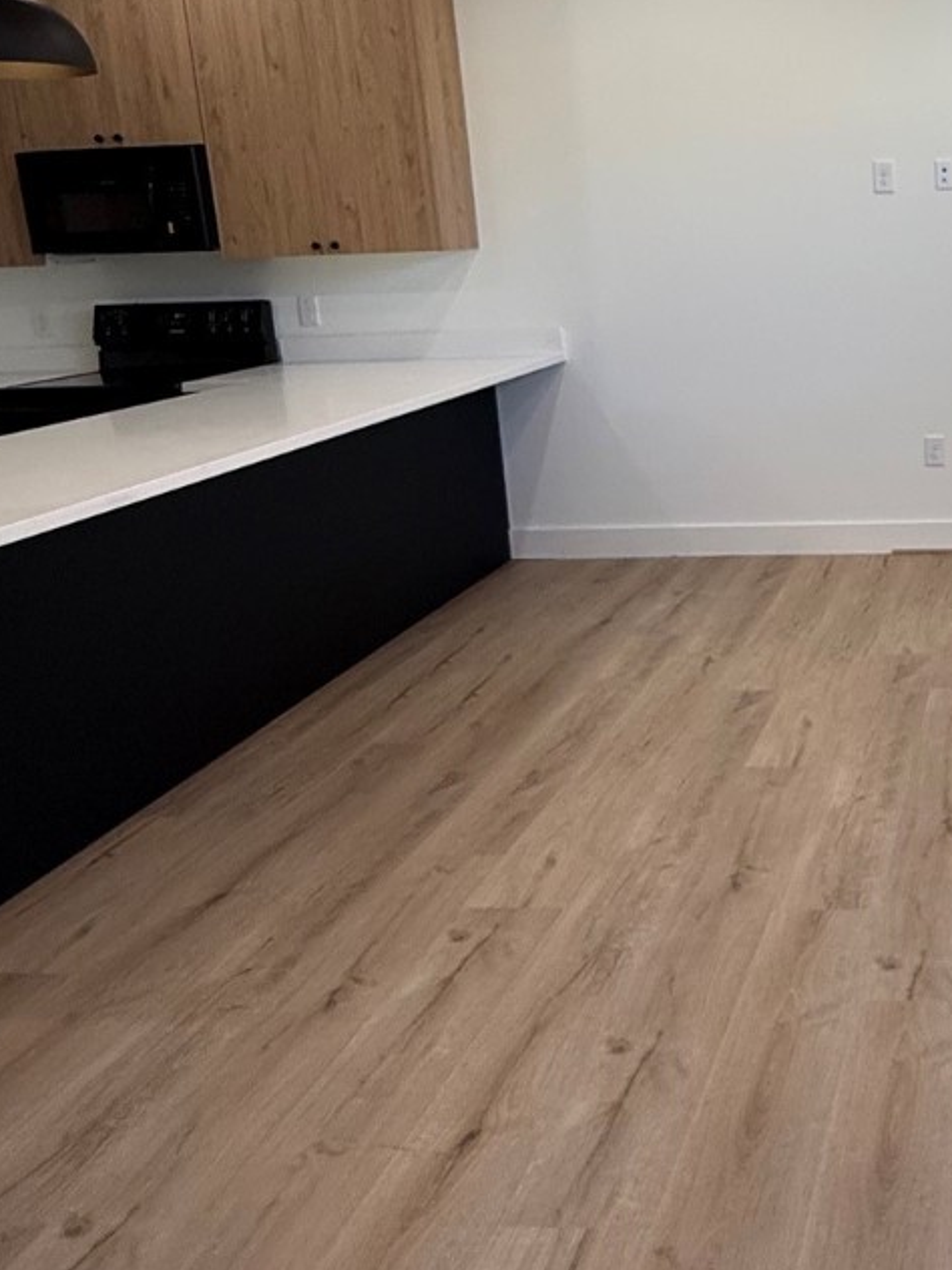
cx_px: 950
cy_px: 438
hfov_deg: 37.4
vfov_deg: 53.1
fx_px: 1247
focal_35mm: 34
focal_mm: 2.22
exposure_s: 1/120
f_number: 2.2
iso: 125
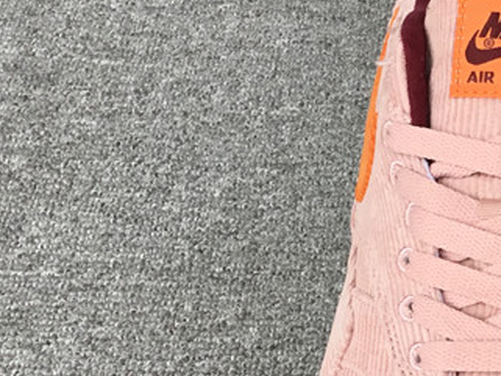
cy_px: 294
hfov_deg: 20.7
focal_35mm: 87
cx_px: 638
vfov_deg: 16.9
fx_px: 1260
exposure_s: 1/100
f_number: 2.4
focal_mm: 3.3
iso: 40
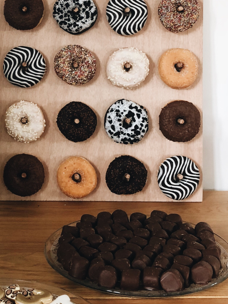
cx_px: 34
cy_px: 76
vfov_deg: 28.5
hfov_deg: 21.6
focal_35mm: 67
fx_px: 588
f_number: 1.8
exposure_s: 1/17
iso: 50
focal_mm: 3.99
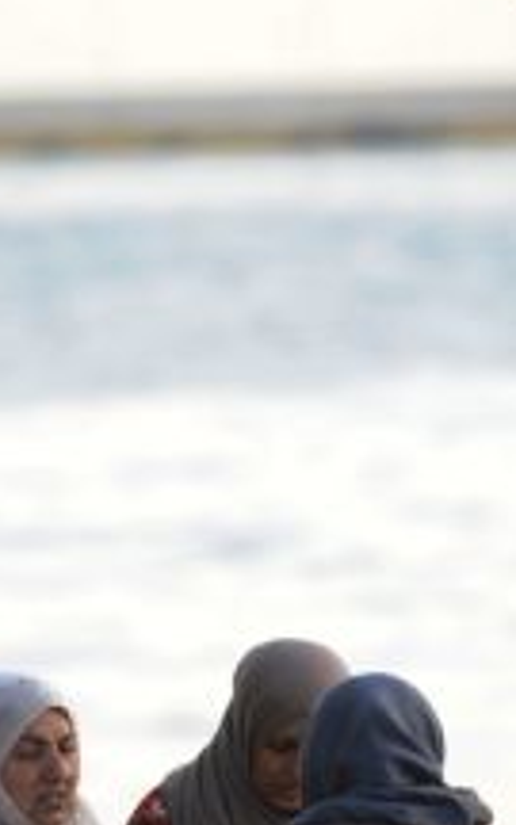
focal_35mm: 604
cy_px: 523
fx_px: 13590
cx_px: 172
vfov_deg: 3.5
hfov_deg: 2.2
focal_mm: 200
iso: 400
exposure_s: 1/320
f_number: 3.5
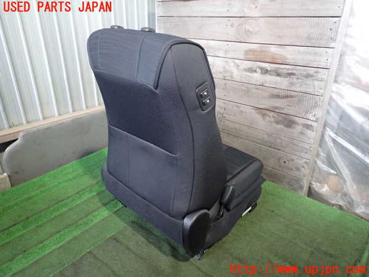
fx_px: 266
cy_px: 138
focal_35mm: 25
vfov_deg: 54.9
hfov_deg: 69.4
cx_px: 184
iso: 640
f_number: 2
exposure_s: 1/30
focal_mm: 4.5
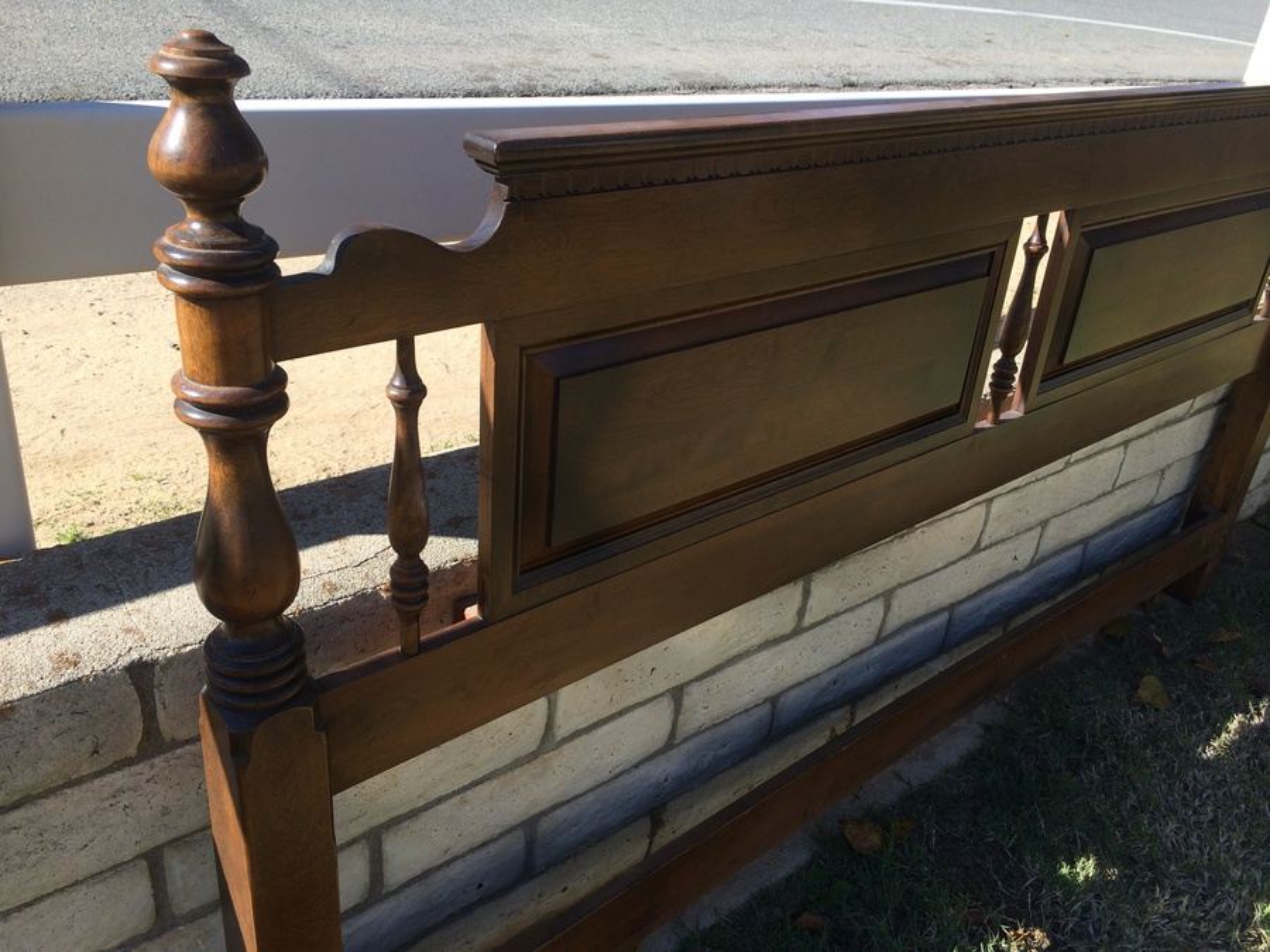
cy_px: 476
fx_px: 1101
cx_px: 635
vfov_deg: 46.8
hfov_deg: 60.0
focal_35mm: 30
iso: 32
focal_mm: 4.12
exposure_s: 1/977
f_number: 2.2
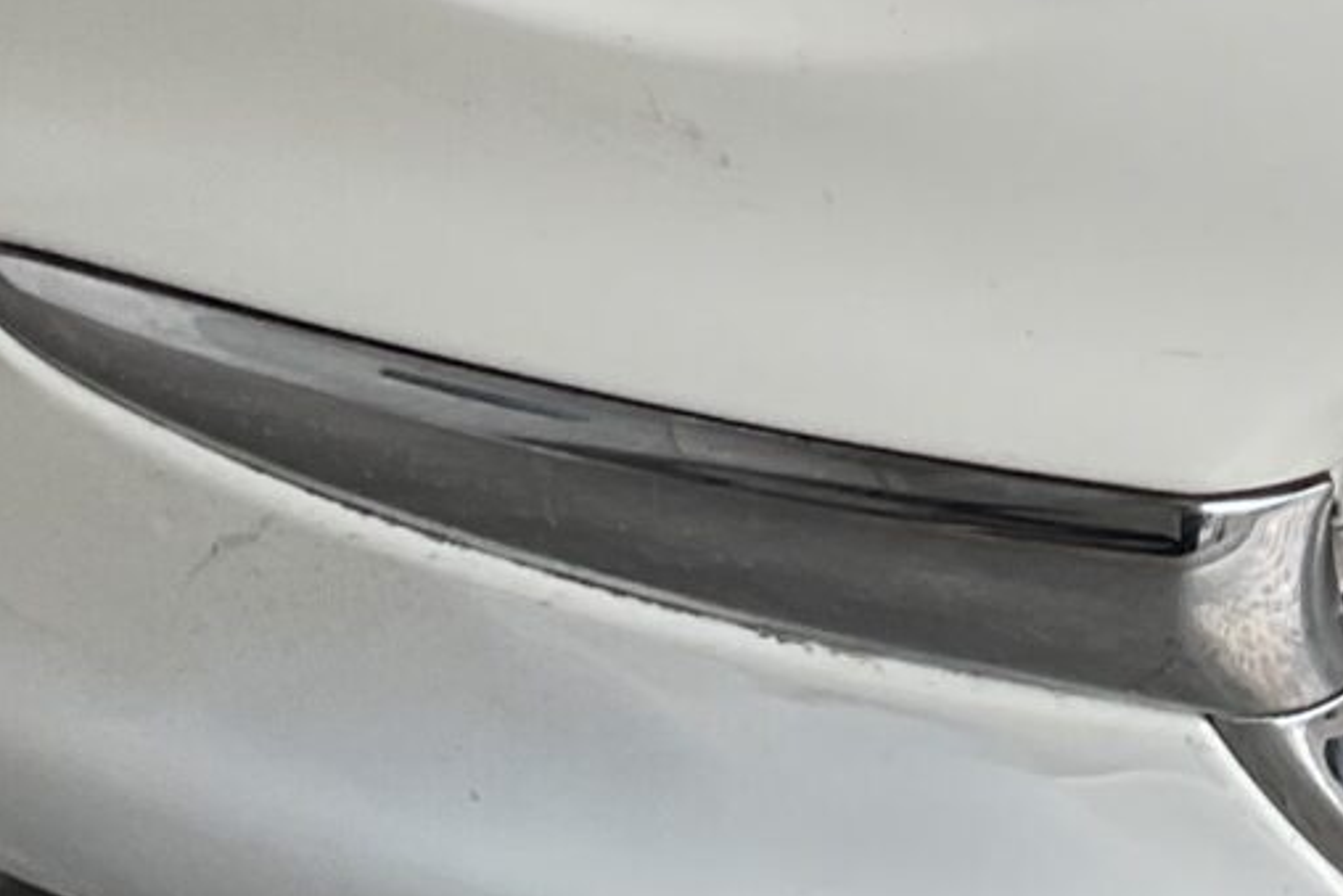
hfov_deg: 12.7
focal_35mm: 152
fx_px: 5672
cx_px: 2112
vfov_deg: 8.9
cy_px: -135
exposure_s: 1/120
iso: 16
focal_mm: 3
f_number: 1.8
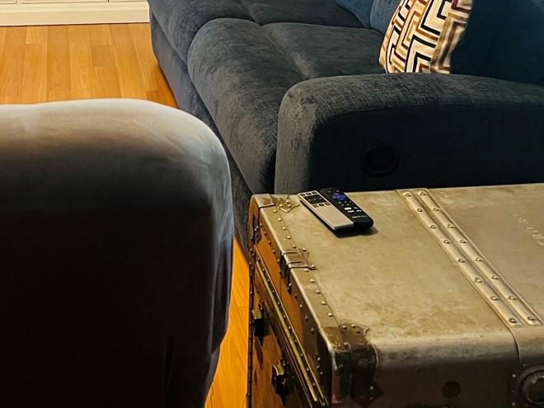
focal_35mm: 63
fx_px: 990
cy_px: -63
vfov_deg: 21.8
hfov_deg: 30.3
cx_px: 145
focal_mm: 5.7
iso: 160
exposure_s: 1/60
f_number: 1.5
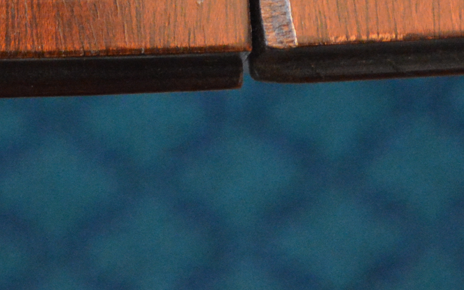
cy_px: -278
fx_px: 2884
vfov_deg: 5.6
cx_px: 164
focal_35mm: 228
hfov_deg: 9.2
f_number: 5.3
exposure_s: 1/15
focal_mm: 40
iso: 2800
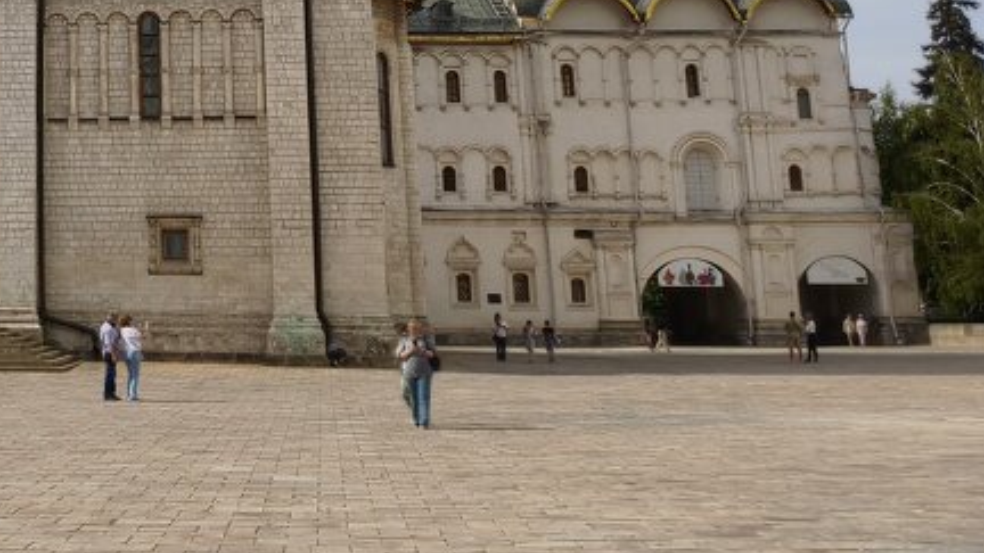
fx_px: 1826
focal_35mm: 70
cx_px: -23
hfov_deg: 28.2
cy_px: -192
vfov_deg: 16.2
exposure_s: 1/3880
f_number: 1.5
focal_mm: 4.94
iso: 80
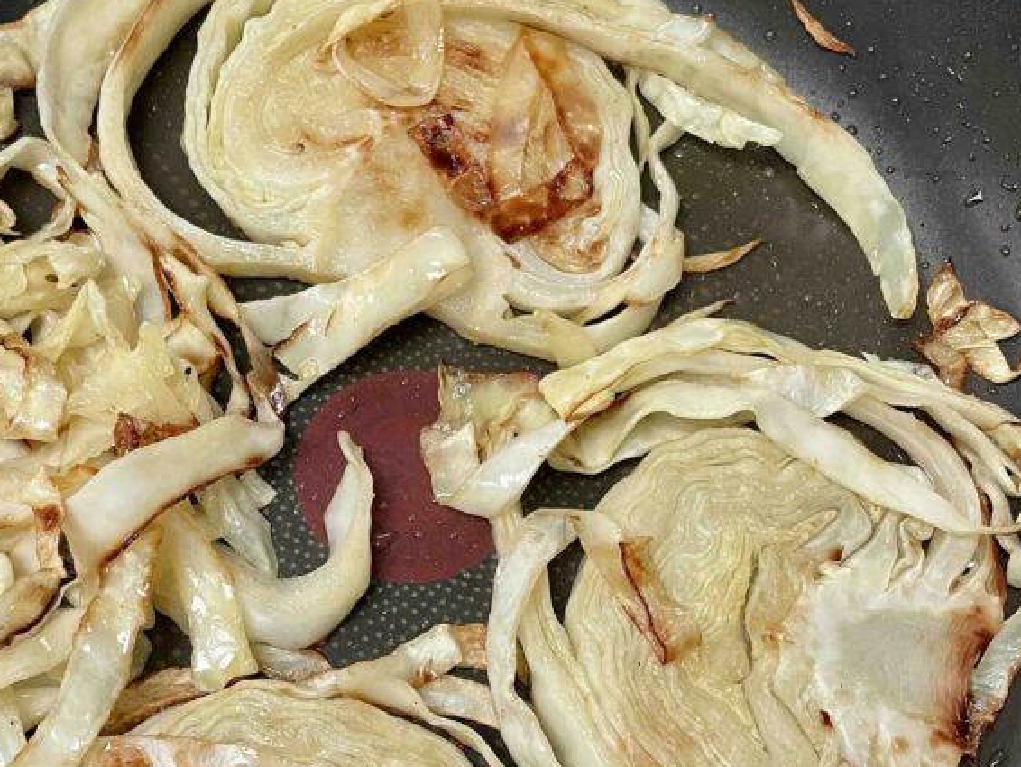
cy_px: 529
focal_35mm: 47
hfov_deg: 40.1
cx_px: 377
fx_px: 1387
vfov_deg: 30.6
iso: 200
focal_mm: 4.2
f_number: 1.6
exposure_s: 1/60
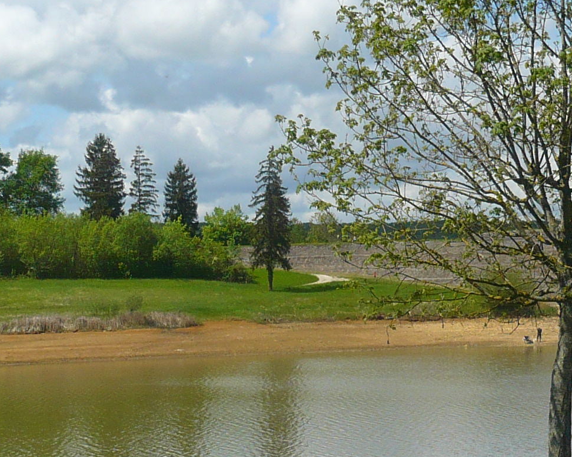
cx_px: 405
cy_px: 238
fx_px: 1675
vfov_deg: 15.5
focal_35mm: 99
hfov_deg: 19.3
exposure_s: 1/400
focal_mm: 5.8
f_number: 8
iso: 100
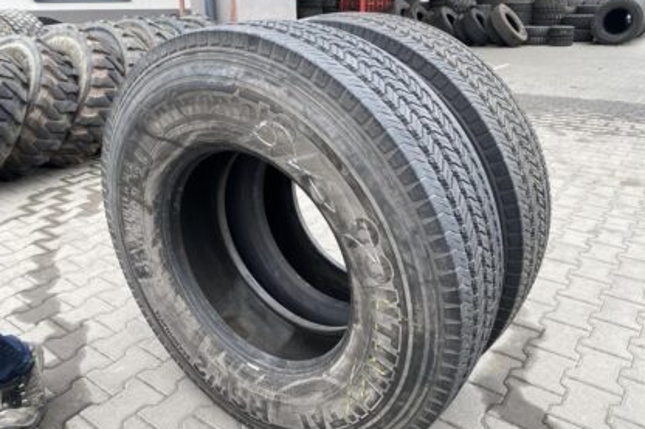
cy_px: 227
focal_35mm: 28
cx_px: 321
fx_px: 501
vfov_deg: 46.3
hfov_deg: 65.5
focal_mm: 4.25
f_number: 1.8
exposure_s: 1/238
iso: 32
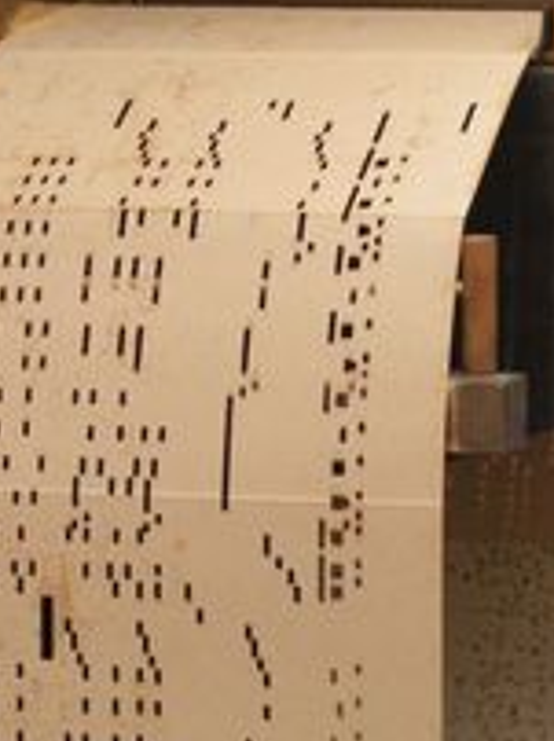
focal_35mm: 271
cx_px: 323
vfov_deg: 7.3
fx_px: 5795
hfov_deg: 5.5
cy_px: 569
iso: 100
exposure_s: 1/125
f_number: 3.5
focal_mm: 17.4
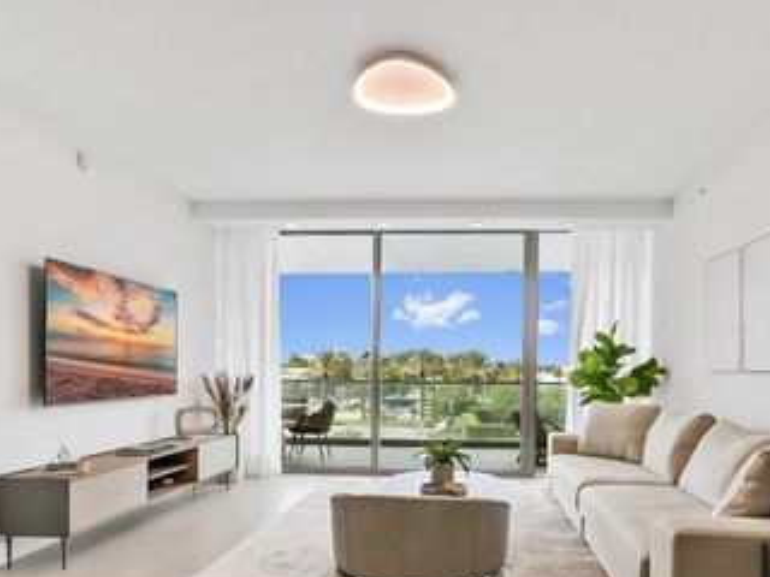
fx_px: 534
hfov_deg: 71.4
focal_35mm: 24
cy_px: 393
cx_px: 428
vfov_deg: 55.4
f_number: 11
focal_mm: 16
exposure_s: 1/250
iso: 2000
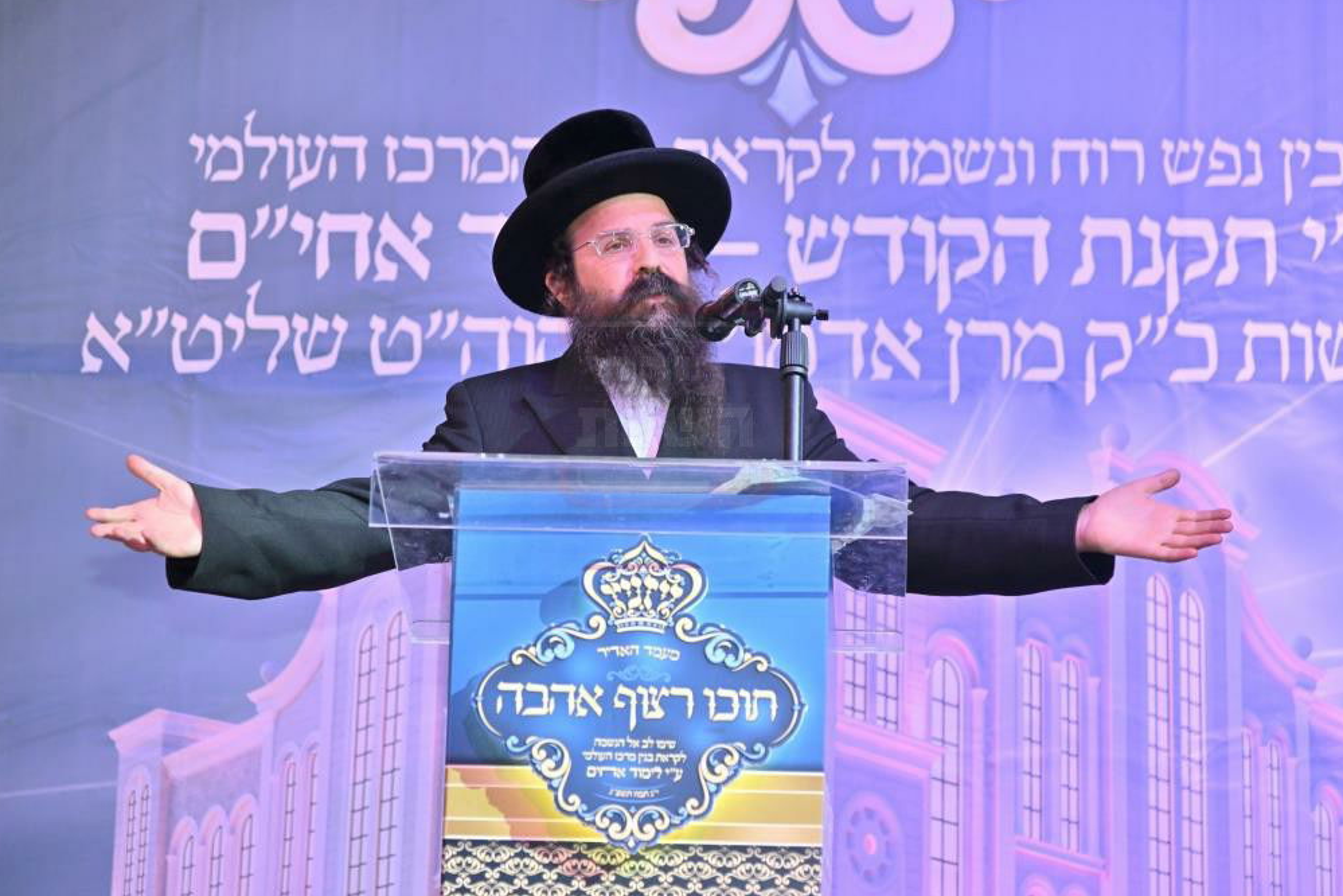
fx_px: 4588
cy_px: 453
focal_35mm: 123
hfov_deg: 16.7
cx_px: 660
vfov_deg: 11.1
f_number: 4
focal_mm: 120
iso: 1000
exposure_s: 1/200
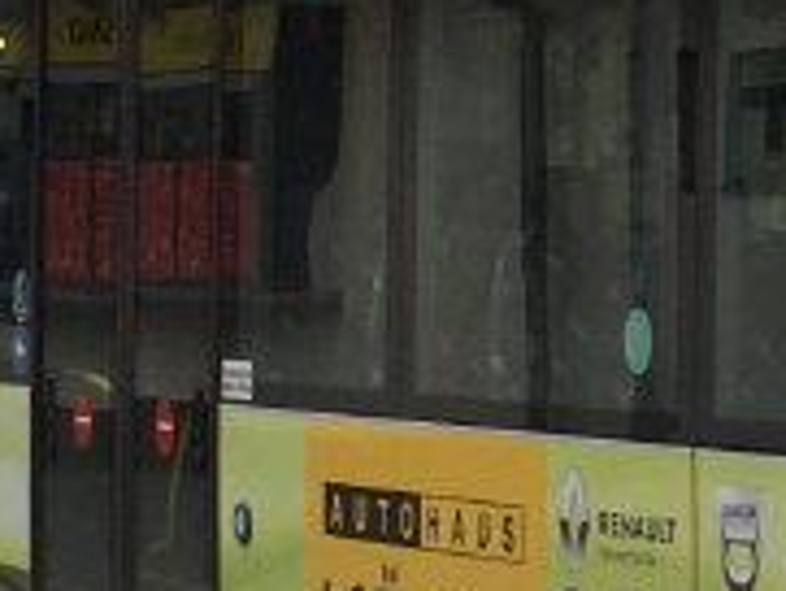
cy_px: 154
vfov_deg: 7.1
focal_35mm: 208
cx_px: 1181
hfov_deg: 9.3
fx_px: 4726
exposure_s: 1/356
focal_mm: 4.15
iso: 32
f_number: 2.2
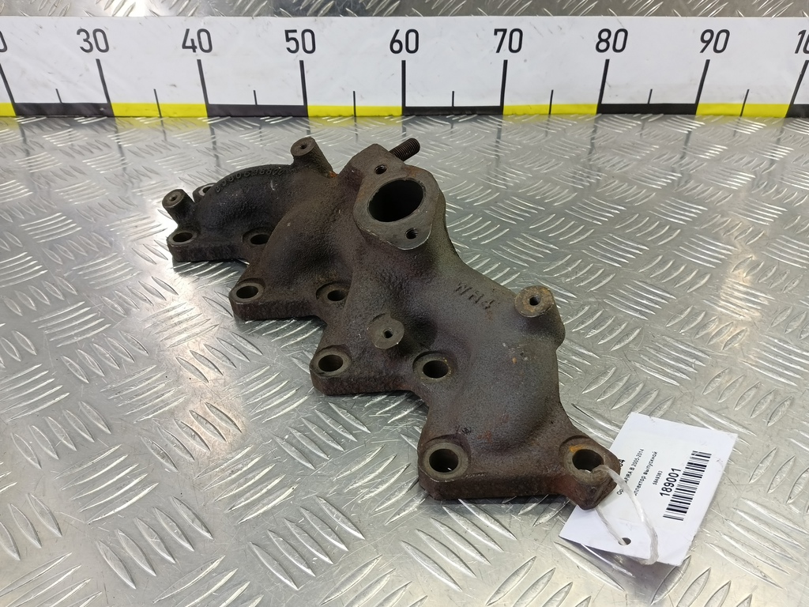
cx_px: 404
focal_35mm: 23
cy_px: 304
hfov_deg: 73.9
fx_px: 538
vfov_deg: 58.9
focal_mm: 4.11
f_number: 1.6
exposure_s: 1/50
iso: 146
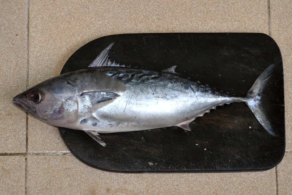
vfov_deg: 16.6
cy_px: 98
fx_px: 669
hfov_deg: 24.6
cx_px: 146
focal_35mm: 82
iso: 640
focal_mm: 55
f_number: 5.6
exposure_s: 1/200
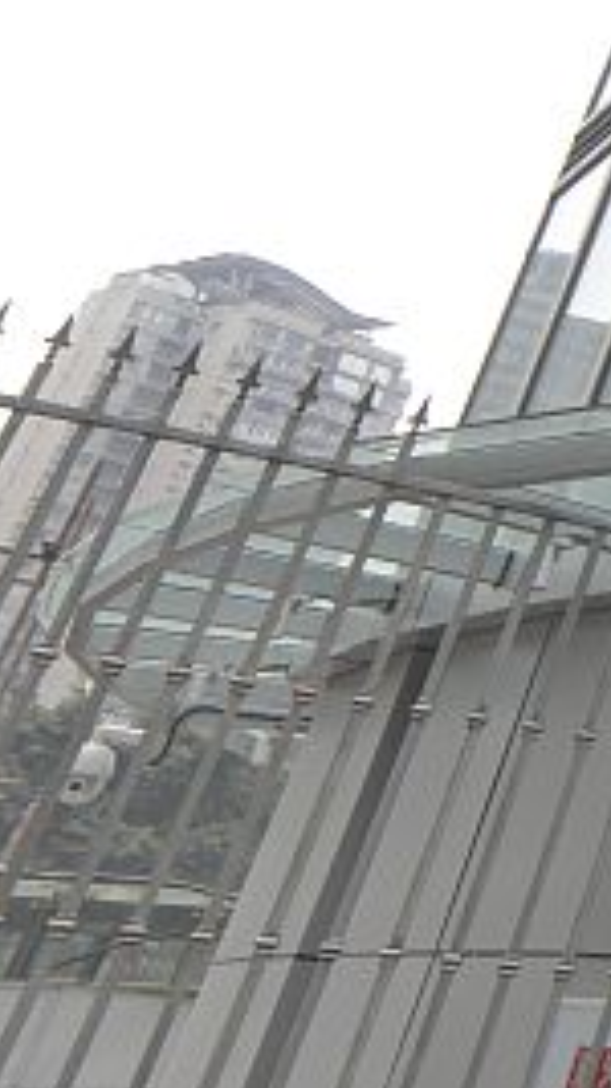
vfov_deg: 30.7
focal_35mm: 66
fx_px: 1903
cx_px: 2081
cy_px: 137
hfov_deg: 9.9
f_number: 7.1
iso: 250
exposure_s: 1/125
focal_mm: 14
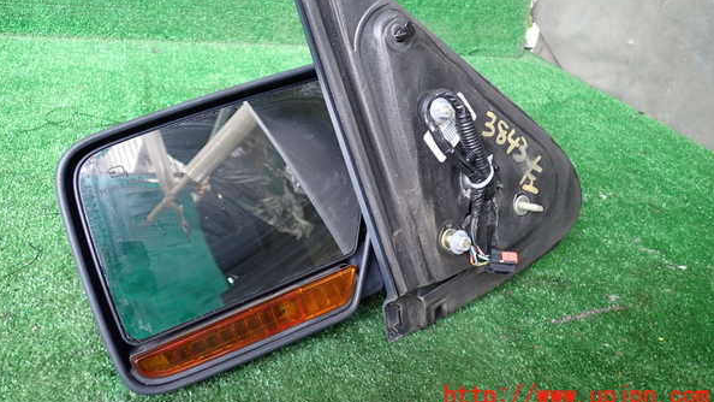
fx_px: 625
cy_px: 141
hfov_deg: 59.5
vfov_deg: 35.3
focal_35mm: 33
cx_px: 355
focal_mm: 5.4
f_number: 2.3
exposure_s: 1/30
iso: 200
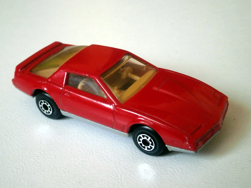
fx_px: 341
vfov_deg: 30.9
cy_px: 94
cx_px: 126
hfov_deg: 40.4
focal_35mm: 47
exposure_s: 1/40
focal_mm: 8.3
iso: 320
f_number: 3.4
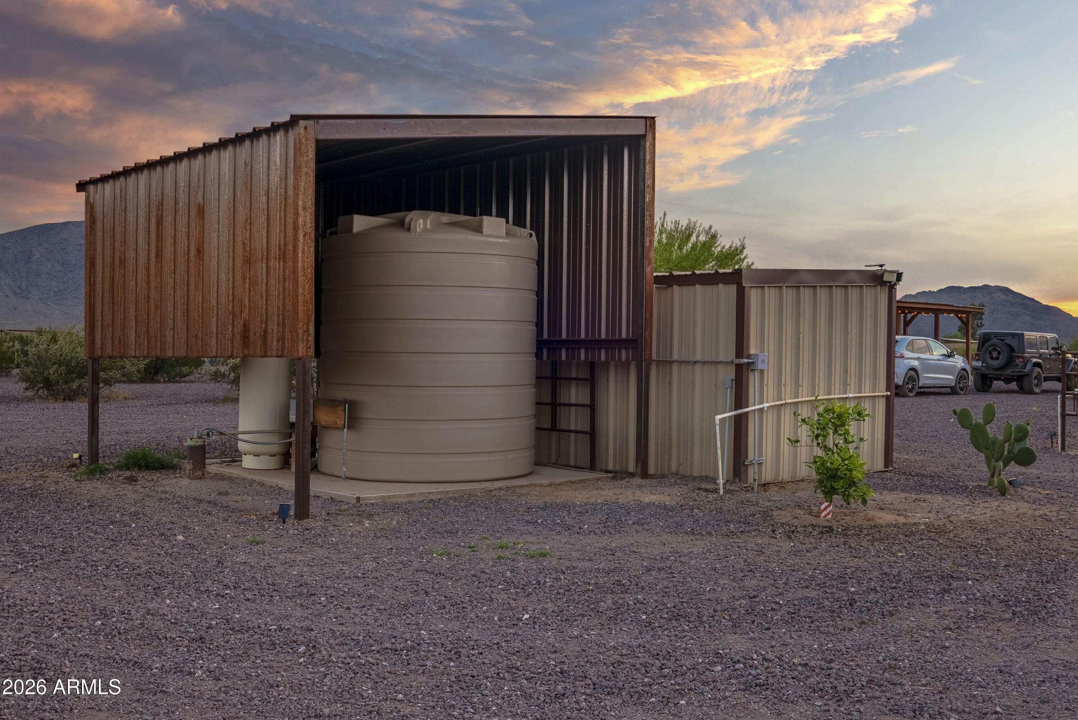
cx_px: 539
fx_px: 1168
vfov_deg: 34.2
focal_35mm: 39
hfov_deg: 49.5
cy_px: 360
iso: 320
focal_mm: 26
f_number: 8
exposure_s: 1/2000
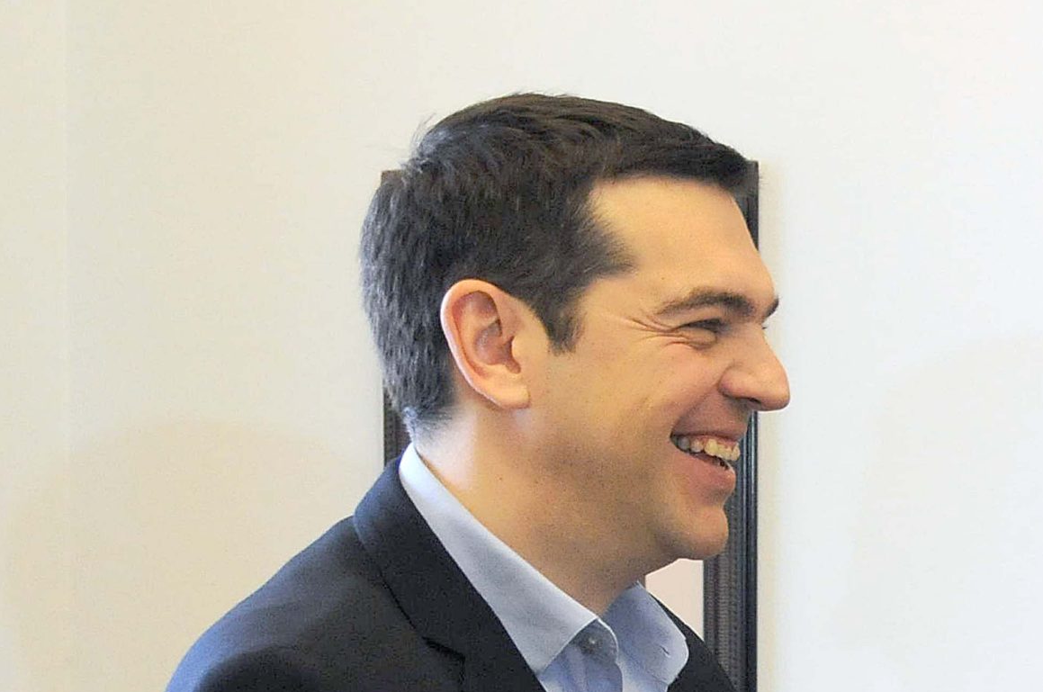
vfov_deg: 14.0
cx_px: 949
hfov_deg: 20.8
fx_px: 2780
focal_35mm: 96
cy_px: 706
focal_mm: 29
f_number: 4.5
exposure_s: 1/200
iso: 1000
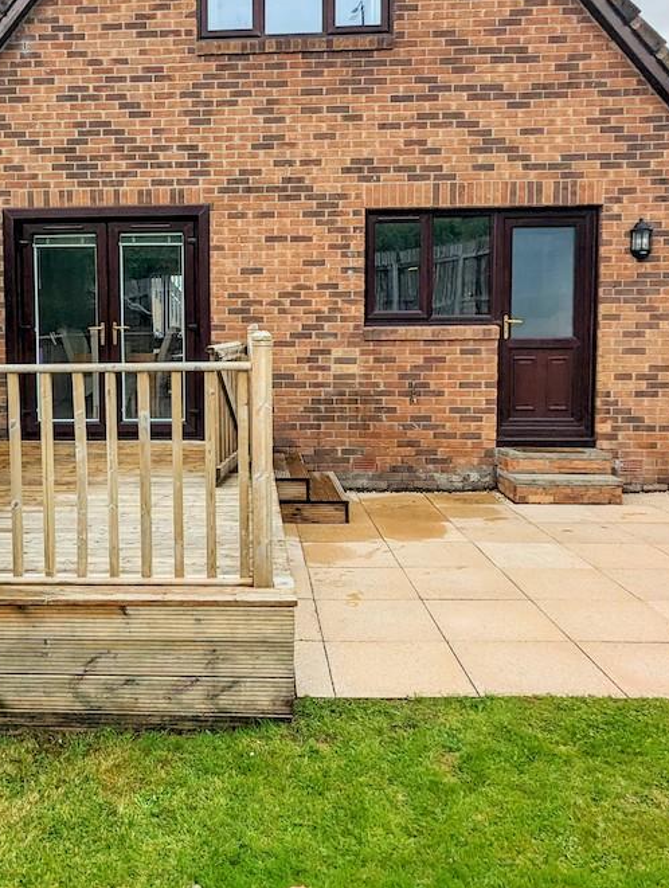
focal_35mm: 31
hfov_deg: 44.5
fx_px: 797
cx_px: 196
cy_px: 375
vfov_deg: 58.0
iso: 49
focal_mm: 2.35
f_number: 2.2
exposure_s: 1/1068
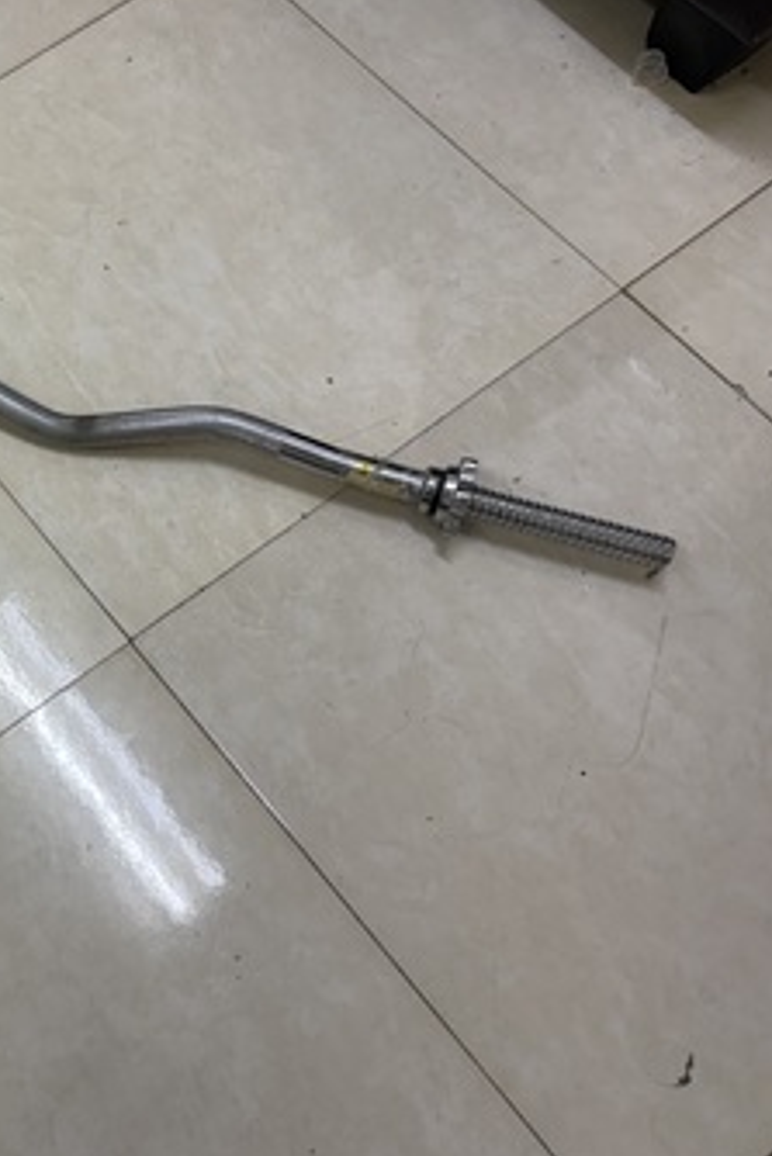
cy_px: 576
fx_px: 1189
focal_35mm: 37
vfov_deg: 51.9
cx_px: -2
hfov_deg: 33.0
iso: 100
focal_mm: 5.96
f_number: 1.6
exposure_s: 1/120
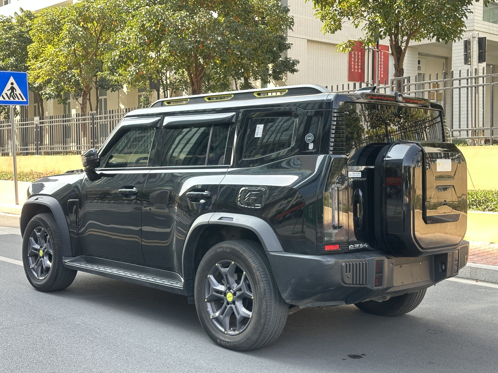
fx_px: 691
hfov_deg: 39.7
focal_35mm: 48
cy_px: 186
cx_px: 249
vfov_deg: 30.3
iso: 64
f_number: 1.78
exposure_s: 1/227
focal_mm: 6.86
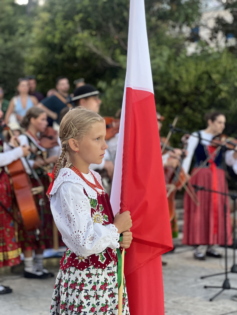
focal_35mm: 77
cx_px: 118
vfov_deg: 25.3
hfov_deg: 19.1
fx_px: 703
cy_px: 158
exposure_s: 1/33
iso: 250
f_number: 2.8
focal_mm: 9
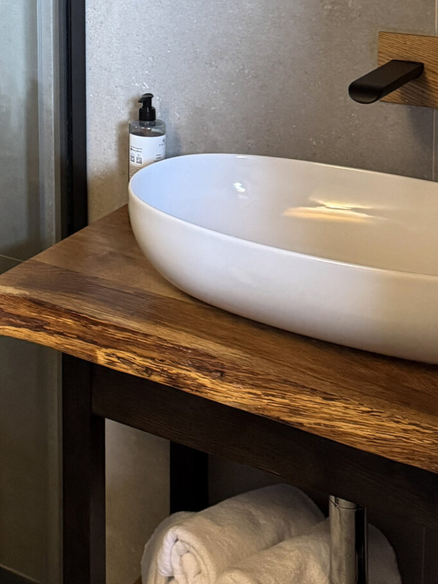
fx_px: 1147
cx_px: 9
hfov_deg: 21.0
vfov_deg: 26.1
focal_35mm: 68
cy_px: -81
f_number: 1.78
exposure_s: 1/33
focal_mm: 6.76
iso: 640
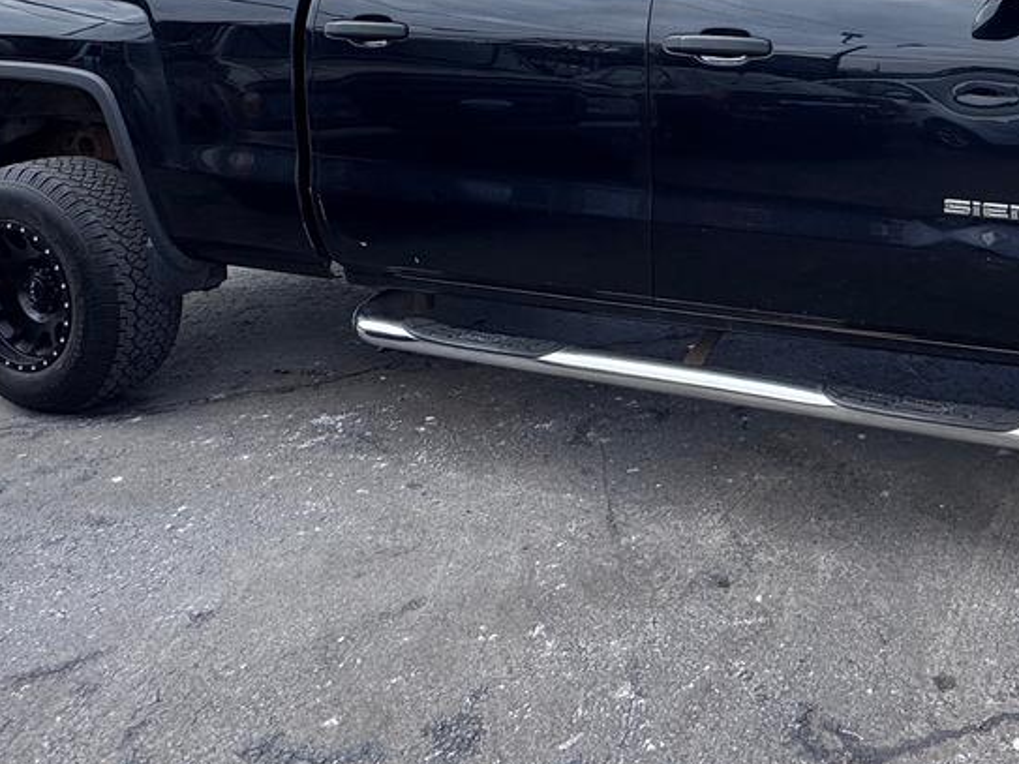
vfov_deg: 39.0
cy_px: 39
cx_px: 912
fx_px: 971
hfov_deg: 49.5
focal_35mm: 33
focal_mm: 2.22
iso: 40
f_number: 2.2
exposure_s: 1/821
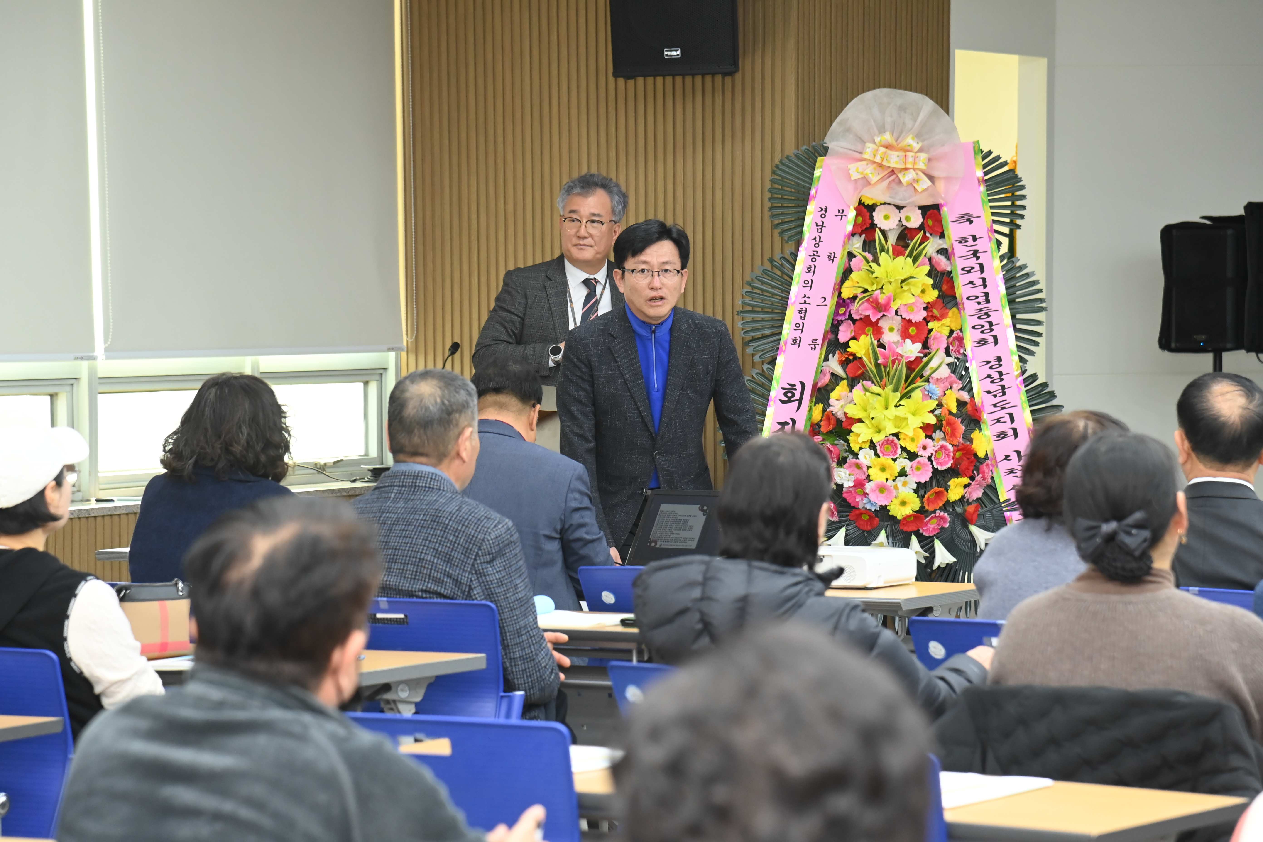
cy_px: 421
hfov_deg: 17.1
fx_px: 4210
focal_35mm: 120
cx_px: 632
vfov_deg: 11.4
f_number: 6.3
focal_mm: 120
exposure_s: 1/250
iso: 3200
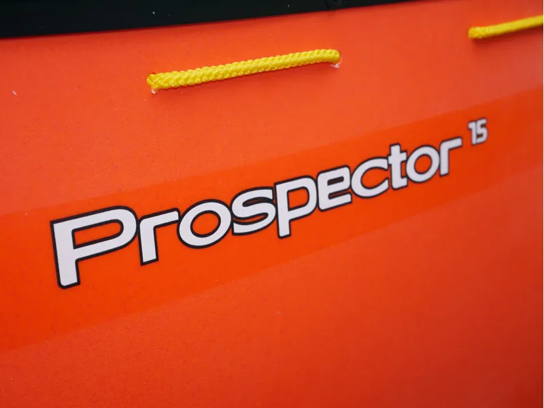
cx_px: 272
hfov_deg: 35.5
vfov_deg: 27.0
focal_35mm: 54
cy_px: 204
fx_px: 849
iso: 200
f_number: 5.6
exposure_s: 1/125
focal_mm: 27
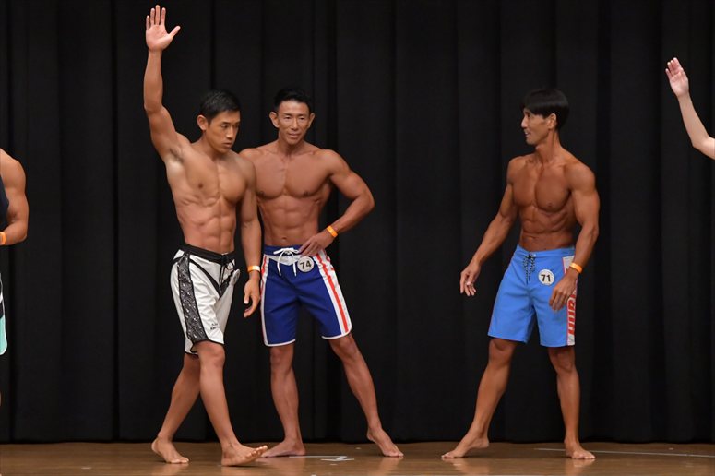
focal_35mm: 225
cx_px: 358
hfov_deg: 9.2
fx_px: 4467
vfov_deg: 6.1
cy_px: 238
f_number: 5.6
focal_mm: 150
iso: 6400
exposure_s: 1/400
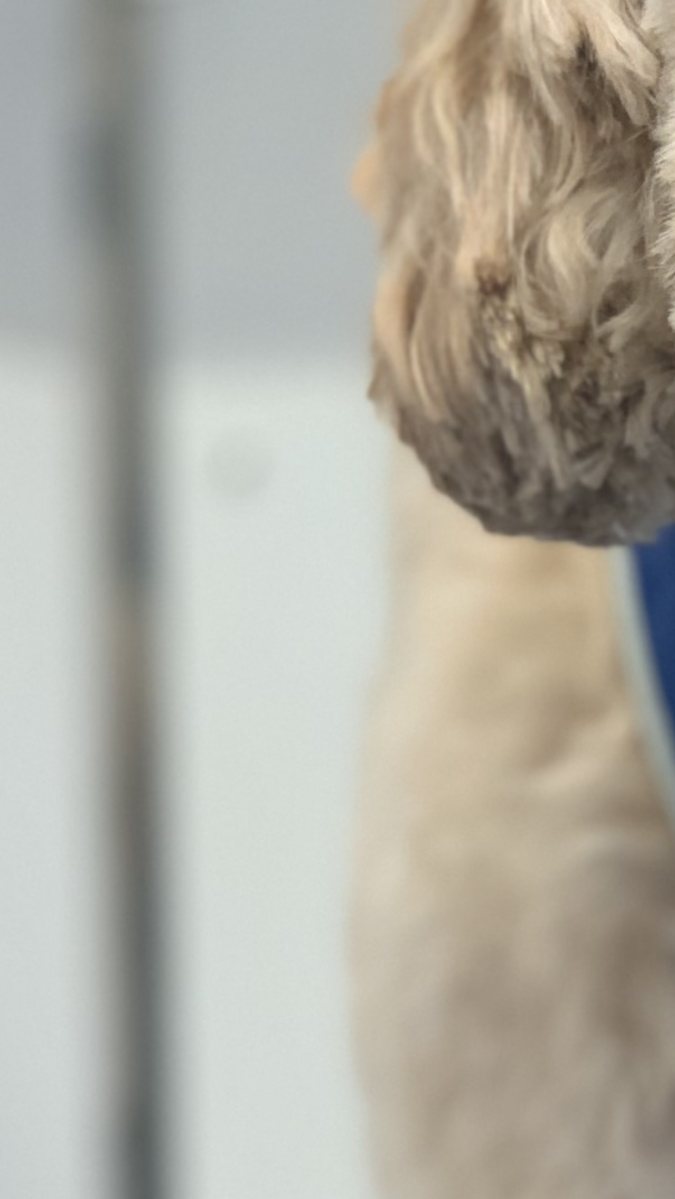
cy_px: 727
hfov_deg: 7.0
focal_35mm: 172
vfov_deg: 12.5
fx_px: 5473
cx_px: 880
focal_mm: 6
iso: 64
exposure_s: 1/50
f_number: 2.4
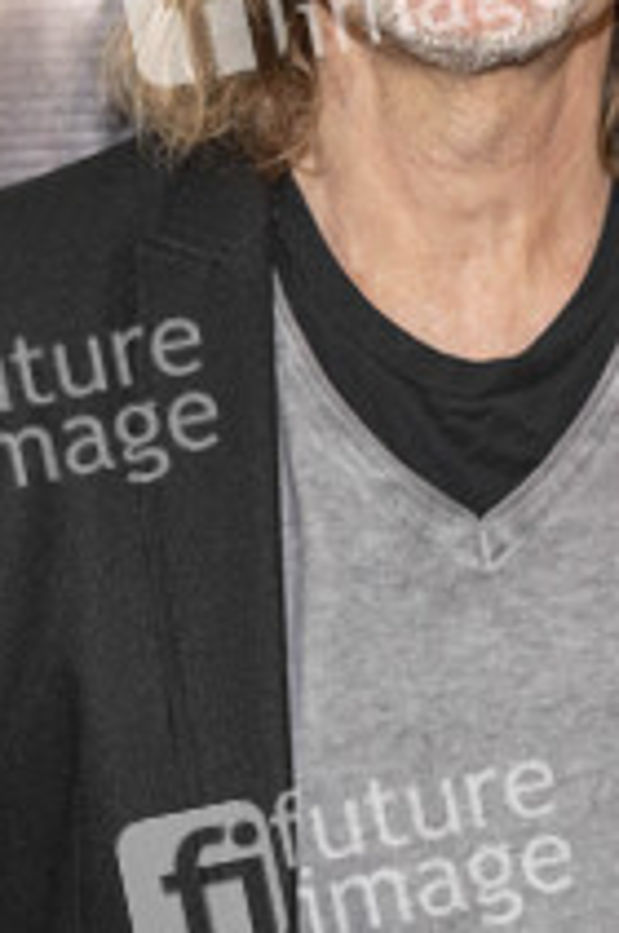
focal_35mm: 150
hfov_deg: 9.1
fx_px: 3881
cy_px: 203
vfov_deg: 13.6
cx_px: 473
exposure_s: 1/200
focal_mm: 79
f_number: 5.6
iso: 400
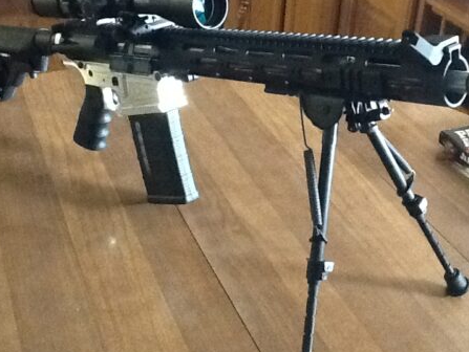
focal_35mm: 59
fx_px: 800
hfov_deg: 32.7
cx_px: 253
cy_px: 132
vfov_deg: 24.8
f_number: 2.4
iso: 400
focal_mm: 2.03
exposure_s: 1/15
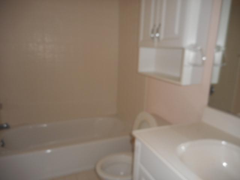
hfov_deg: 69.4
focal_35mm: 25
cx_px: 120
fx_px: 173
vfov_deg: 54.9
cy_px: 90
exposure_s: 1/25
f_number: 3.7
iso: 80
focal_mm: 4.5
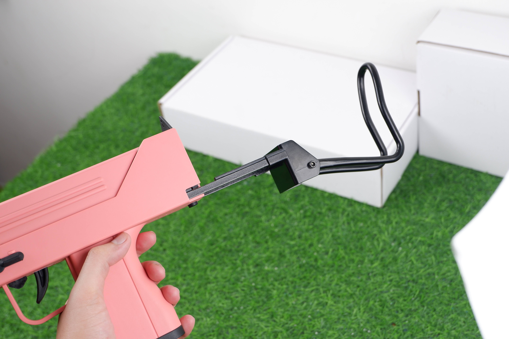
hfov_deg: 41.9
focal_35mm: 47
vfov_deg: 28.6
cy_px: 170
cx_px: 254
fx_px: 664
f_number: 4.7
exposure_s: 1/60
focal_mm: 31.4
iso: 200
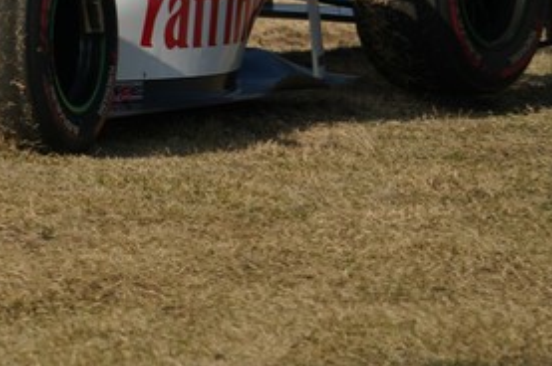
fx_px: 8056
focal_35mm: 526
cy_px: -107
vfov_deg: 2.6
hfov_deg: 3.9
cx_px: -118
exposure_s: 1/800
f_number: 9
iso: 200
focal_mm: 202
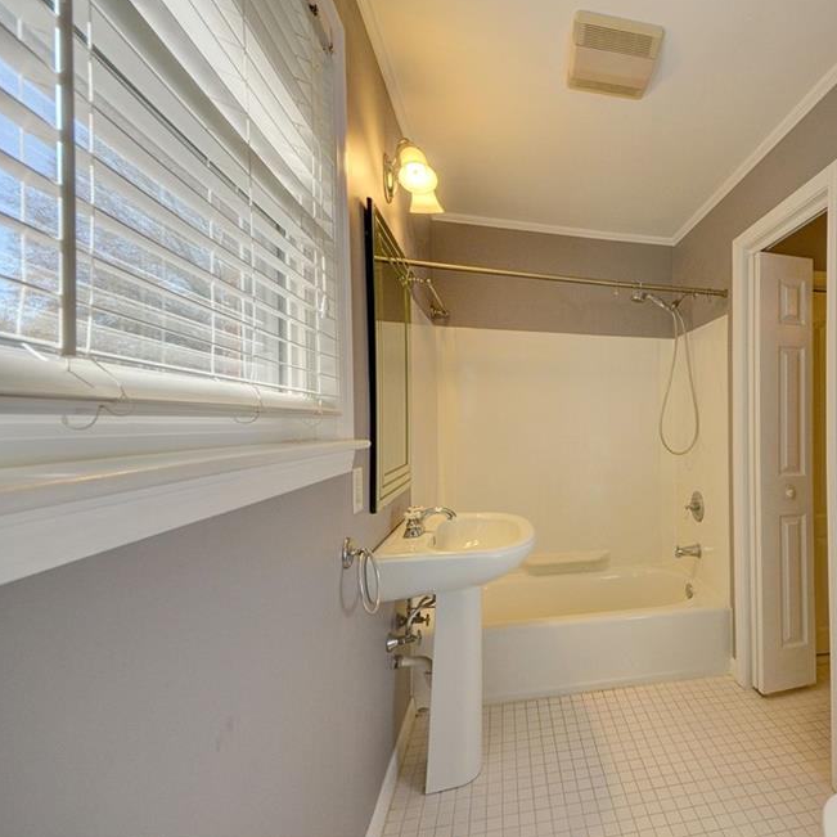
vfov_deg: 87.4
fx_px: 438
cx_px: 611
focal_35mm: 16
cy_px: 406
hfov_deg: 81.7
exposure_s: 1/500
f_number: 8
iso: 800
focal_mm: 8
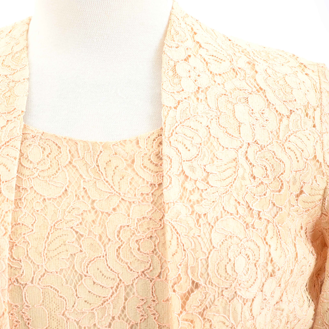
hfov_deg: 8.6
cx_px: 88
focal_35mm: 203
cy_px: 165
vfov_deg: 8.6
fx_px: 2179
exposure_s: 1/80
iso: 160
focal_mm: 105
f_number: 6.3
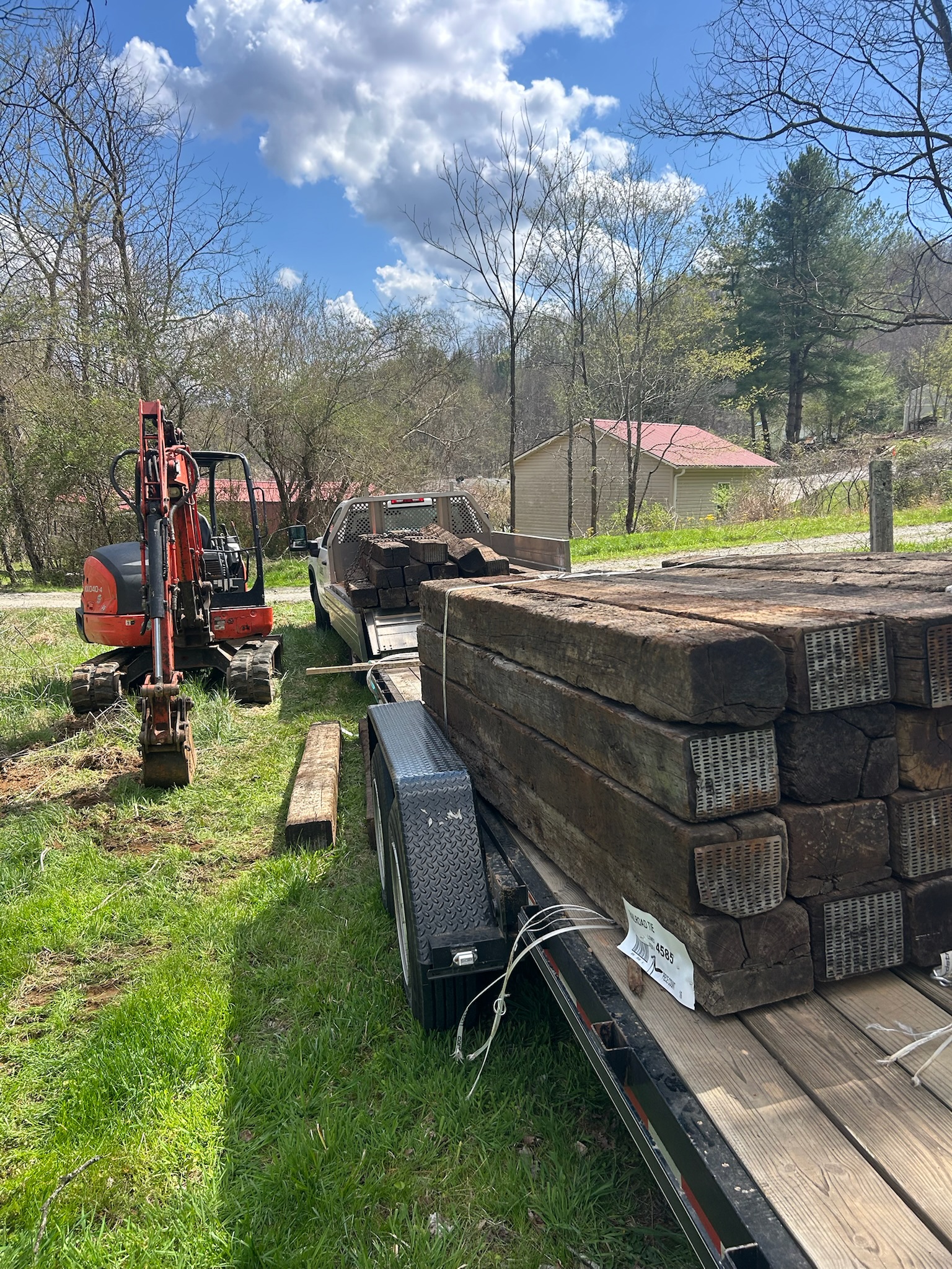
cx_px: 476
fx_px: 953
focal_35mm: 26
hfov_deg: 53.1
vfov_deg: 67.3
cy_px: 634
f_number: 1.5
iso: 50
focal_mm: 5.7
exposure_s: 1/2299
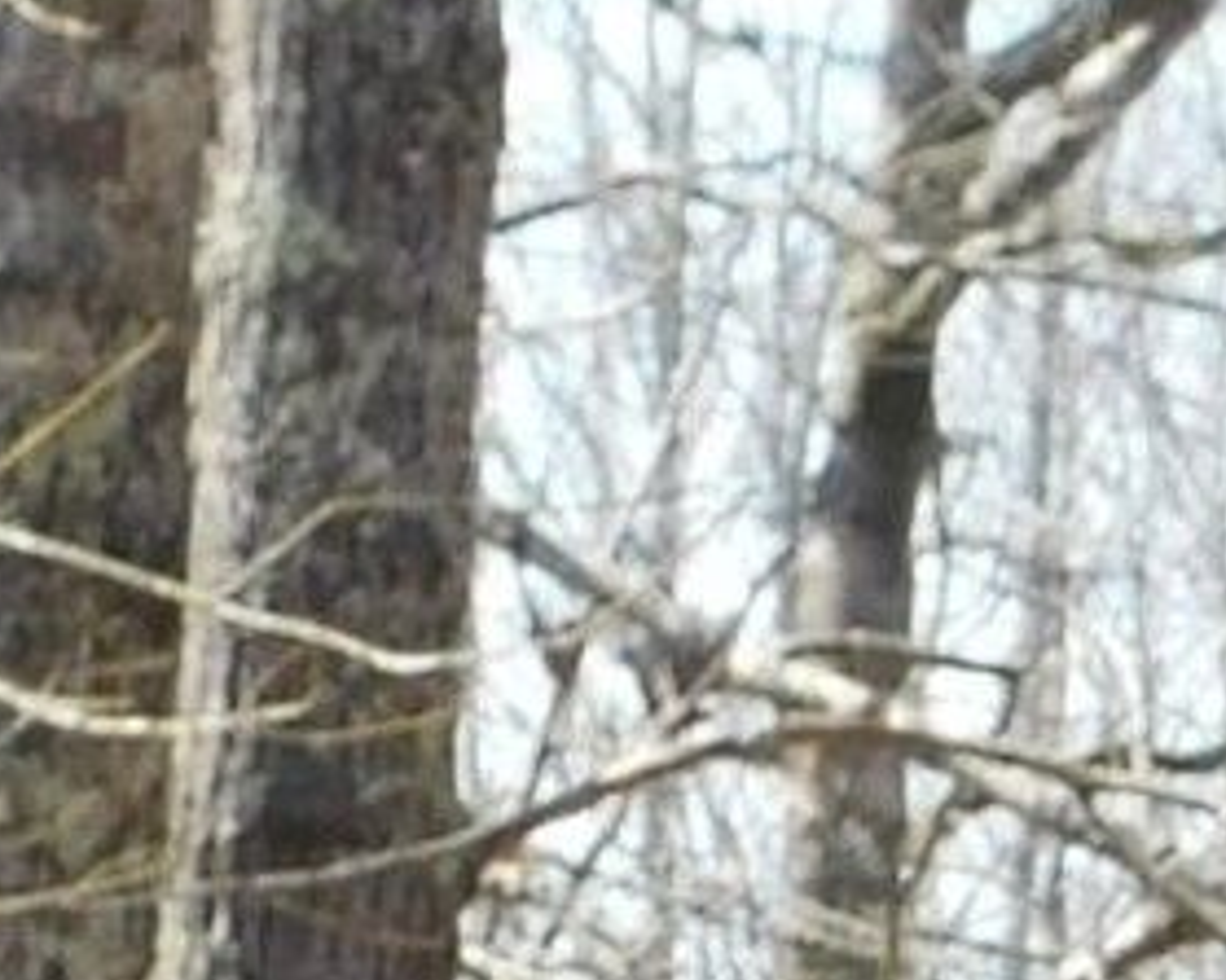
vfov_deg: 3.0
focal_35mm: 509
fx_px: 18463
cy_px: 2843
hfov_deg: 3.7
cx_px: 2953
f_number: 4.3
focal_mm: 12.6
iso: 125
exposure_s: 1/200
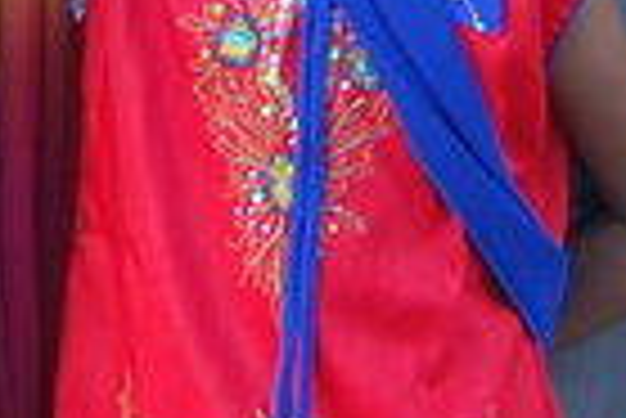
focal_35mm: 287
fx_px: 4996
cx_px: 122
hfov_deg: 7.2
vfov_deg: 4.6
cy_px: -793
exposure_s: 1/60
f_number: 4
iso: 400
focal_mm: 26
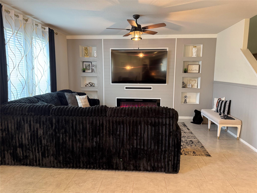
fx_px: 178
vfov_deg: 56.8
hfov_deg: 71.6
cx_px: 128
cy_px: 96
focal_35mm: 24
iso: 400
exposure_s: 1/60
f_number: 1.78
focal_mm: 6.76
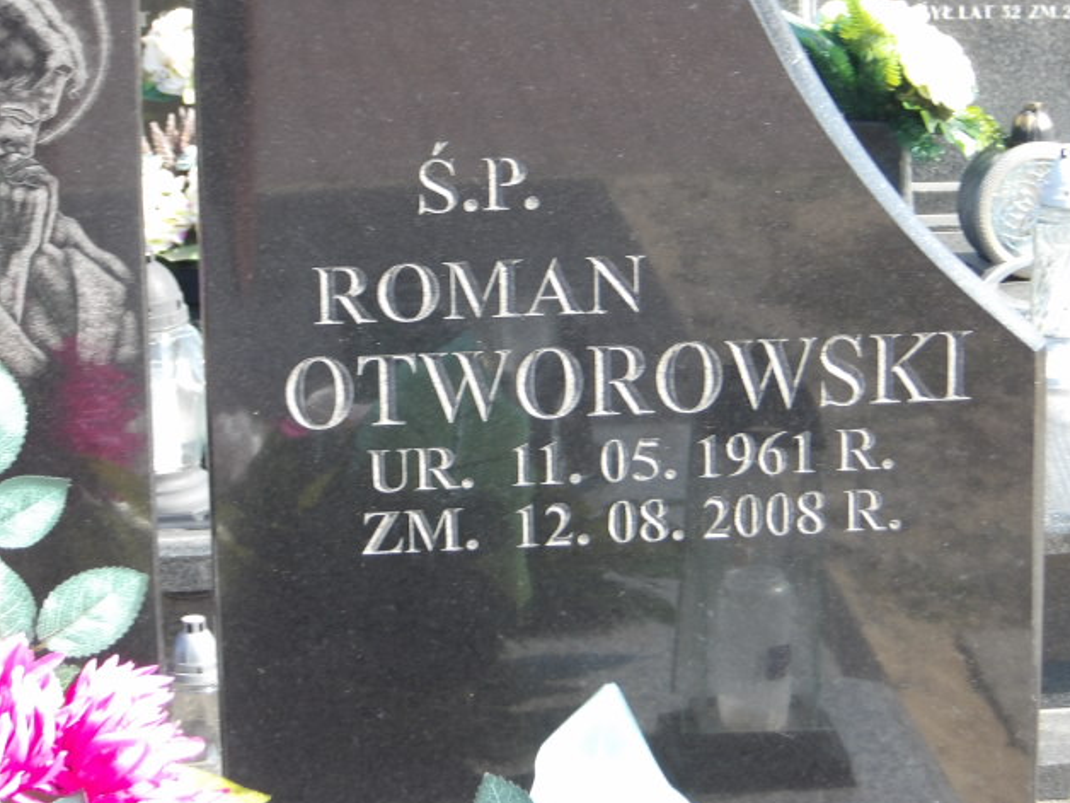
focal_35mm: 110
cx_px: 544
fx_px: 3400
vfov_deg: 13.5
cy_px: 406
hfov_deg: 17.9
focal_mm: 19.6
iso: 100
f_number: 6.6
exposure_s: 1/54
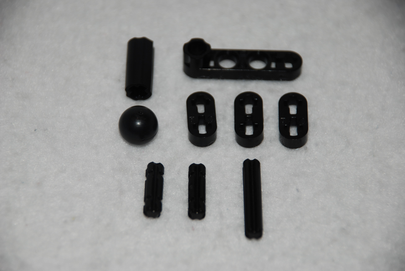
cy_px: 136
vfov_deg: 6.8
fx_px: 2281
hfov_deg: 10.1
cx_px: 202
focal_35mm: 202
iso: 100
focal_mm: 135
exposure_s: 1/60
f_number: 5.6
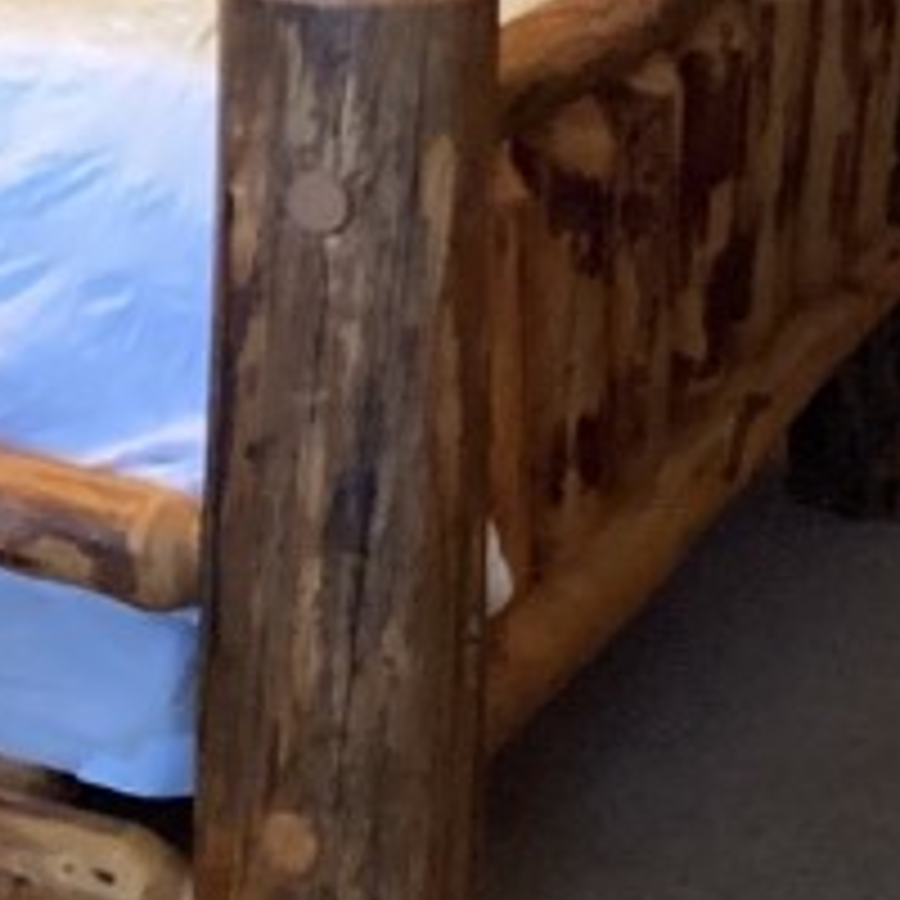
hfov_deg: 11.9
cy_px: -225
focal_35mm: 140
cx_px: -464
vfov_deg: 12.2
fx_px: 4118
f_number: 2.4
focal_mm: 3.3
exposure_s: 1/30
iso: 500
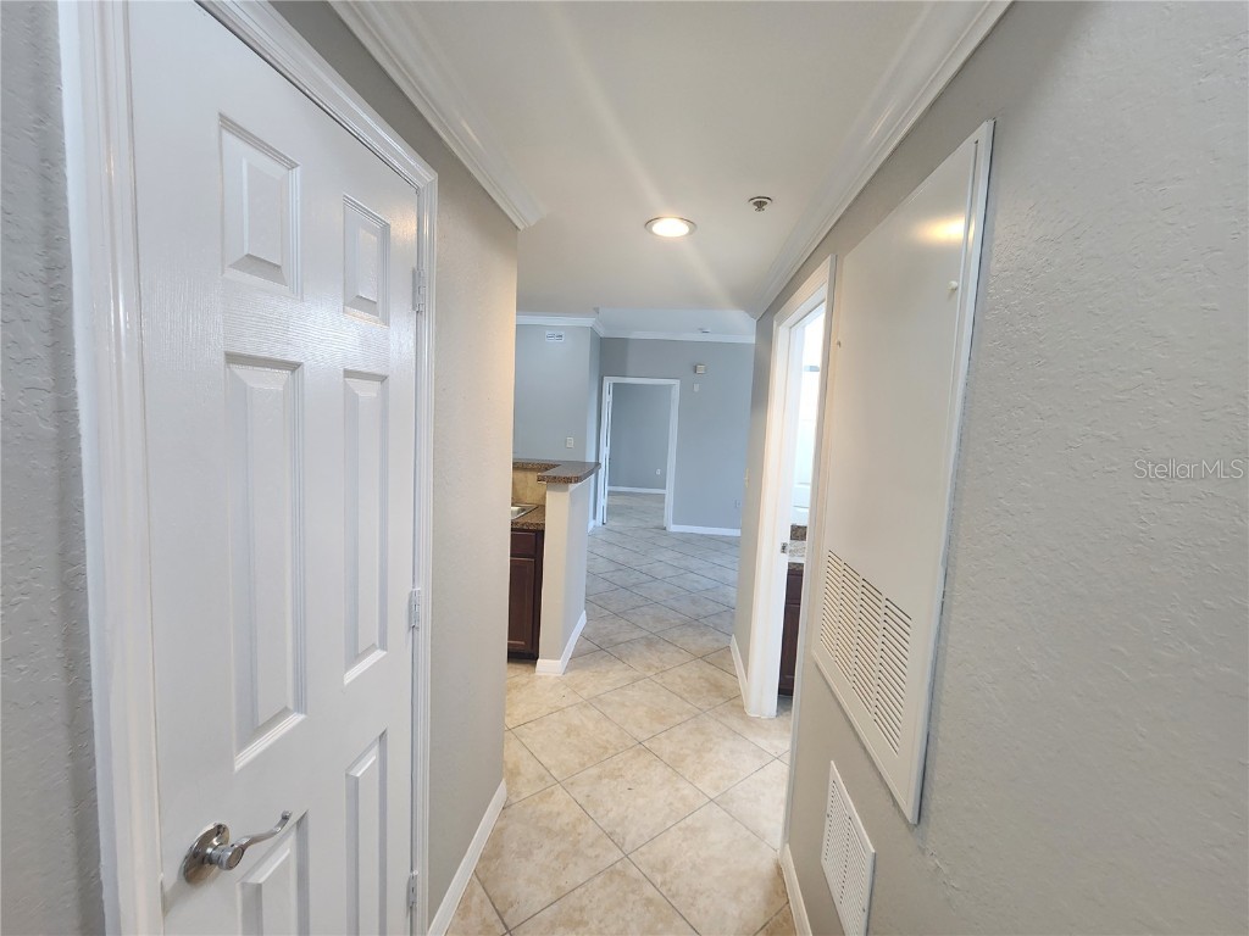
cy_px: 468
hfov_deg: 106.2
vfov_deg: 89.9
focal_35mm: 13
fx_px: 469
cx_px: 624
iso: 200
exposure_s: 1/60
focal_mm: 2.2
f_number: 2.2
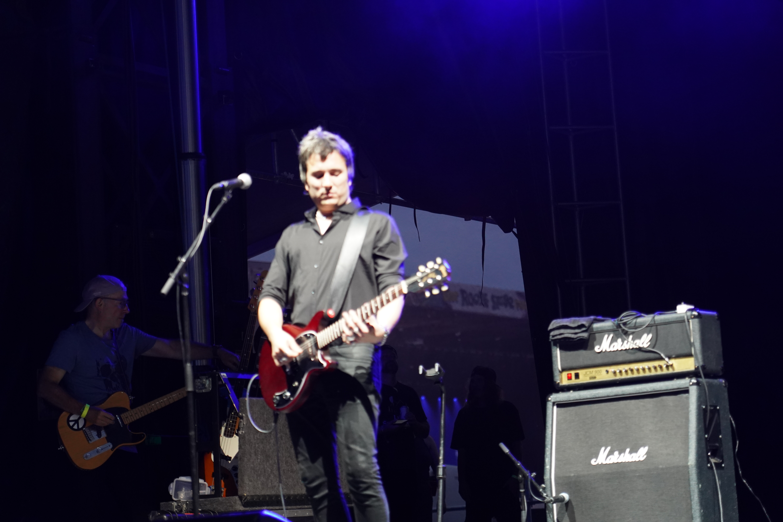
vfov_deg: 13.0
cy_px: 261
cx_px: 392
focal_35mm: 105
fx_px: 2284
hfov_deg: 19.5
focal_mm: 105
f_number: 4
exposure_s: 1/125
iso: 3200
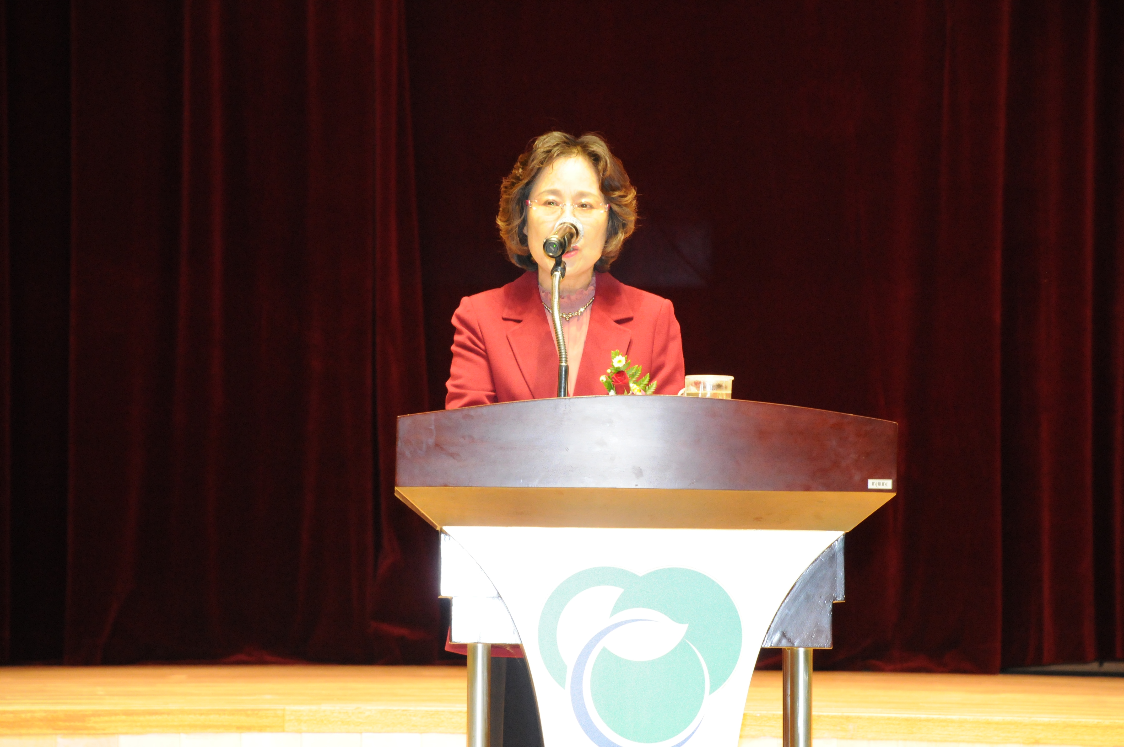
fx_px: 5707
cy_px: 374
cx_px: 562
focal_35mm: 183
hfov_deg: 11.2
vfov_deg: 7.5
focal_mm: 122
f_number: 8
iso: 1600
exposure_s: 1/60
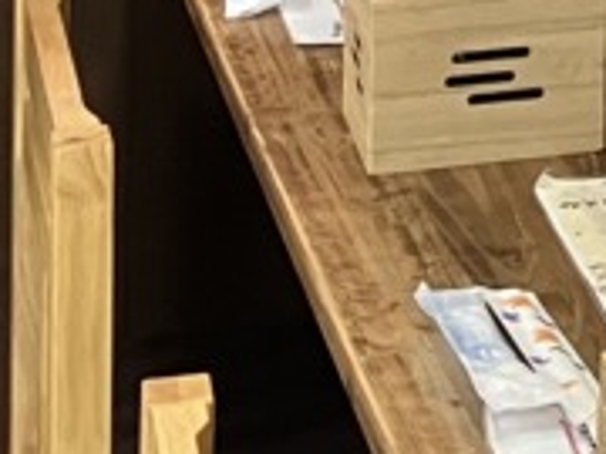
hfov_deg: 8.5
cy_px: -1110
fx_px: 3816
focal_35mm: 218
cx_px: 1323
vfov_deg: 6.1
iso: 100
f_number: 1.8
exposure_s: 1/50
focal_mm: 3.99
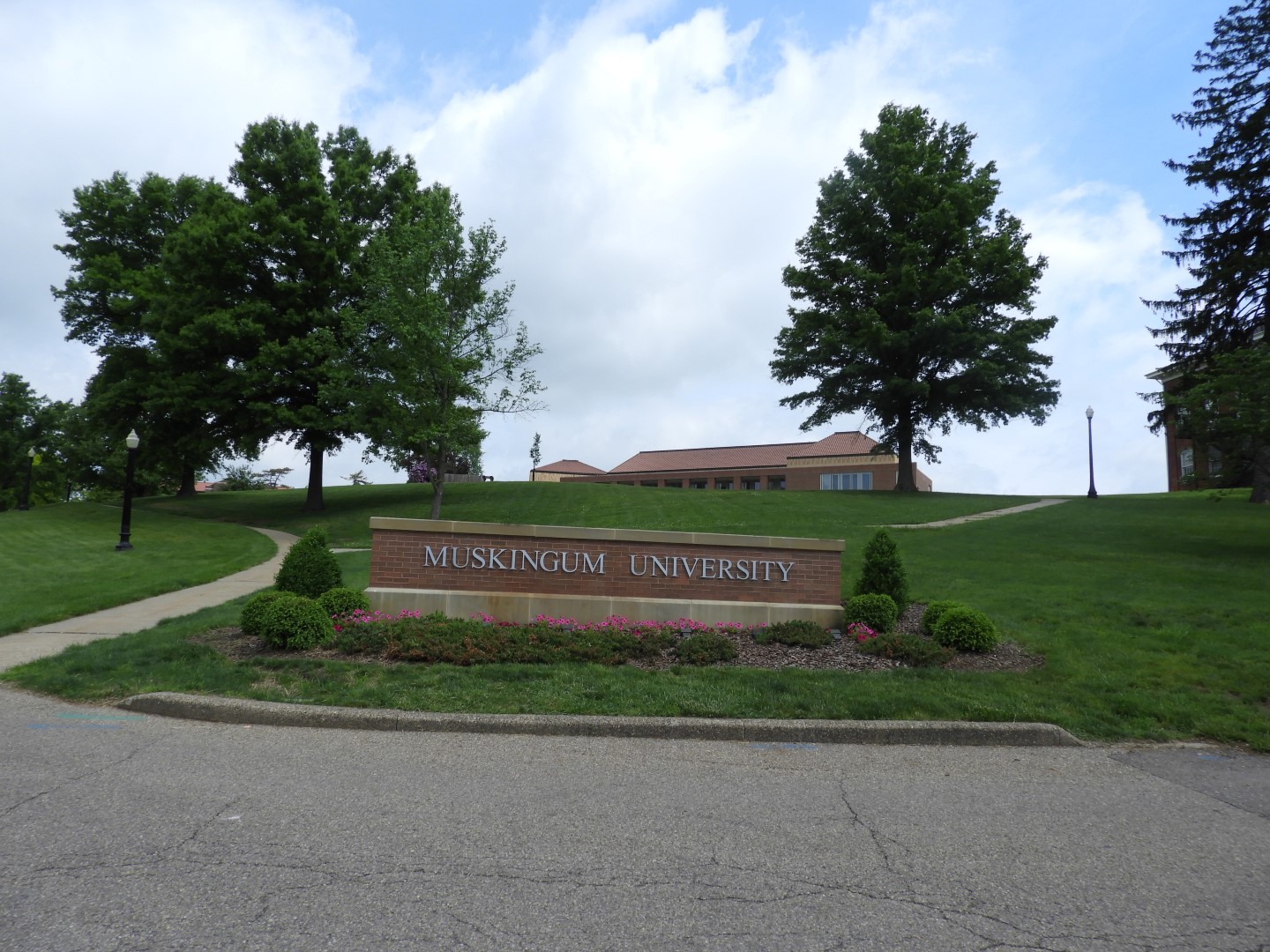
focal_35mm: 24
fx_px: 881
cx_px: 635
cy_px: 476
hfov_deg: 71.6
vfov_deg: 56.8
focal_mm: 4.3
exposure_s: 1/1250
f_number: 3.3
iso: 100
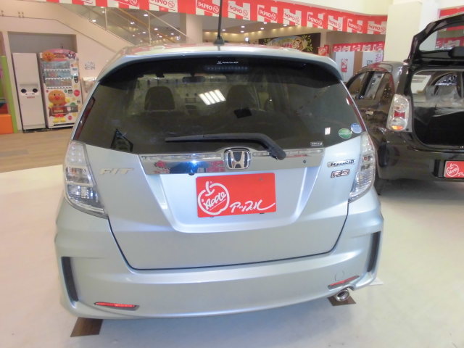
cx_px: 232
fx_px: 349
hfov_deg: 67.3
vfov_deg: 53.1
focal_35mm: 26
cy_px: 174
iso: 200
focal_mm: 4.6
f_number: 3.5
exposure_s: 1/60
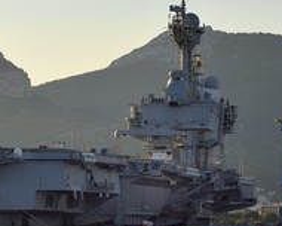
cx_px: -9
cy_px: 123
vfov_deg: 5.8
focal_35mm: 269
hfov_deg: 7.2
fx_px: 2245
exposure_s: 1/400
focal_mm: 130
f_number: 8
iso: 200
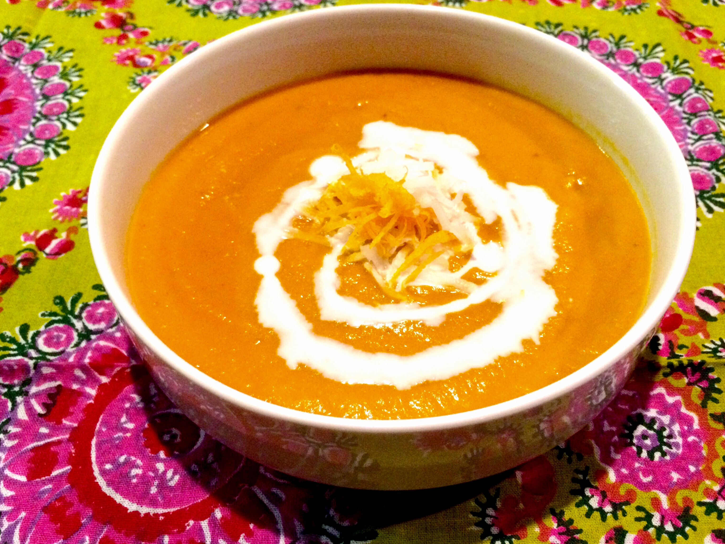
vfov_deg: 45.4
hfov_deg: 58.3
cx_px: 374
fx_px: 649
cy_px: 276
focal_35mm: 31
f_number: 2.2
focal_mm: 4.15
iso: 320
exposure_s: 1/30
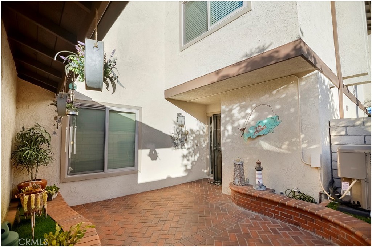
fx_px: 170
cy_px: 124
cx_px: 186
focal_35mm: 16
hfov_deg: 95.1
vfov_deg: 71.9
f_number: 2.8
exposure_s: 1/800
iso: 100
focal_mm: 11
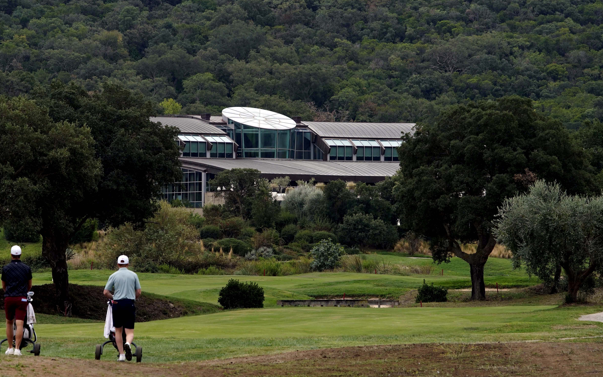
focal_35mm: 213
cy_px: 176
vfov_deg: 6.2
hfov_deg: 9.8
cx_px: 265
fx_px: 3500
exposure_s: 1/500
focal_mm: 171
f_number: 10
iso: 500
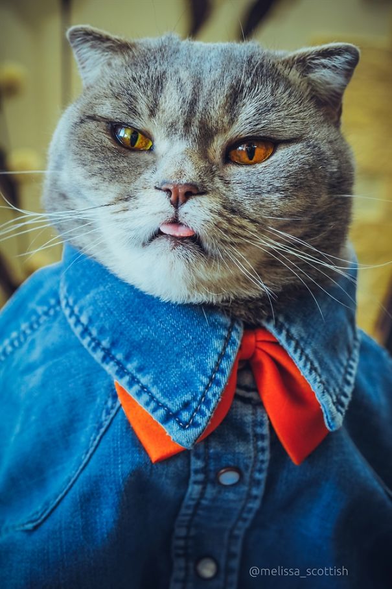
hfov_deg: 29.9
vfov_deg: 43.6
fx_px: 735
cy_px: 294
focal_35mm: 45
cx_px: 196
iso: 200
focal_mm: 30
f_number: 5
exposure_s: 1/25
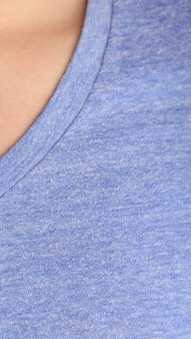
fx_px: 3925
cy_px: -18
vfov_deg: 4.9
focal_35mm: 436
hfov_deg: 2.8
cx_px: -74
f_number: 3.5
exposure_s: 1/200
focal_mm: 85
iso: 200
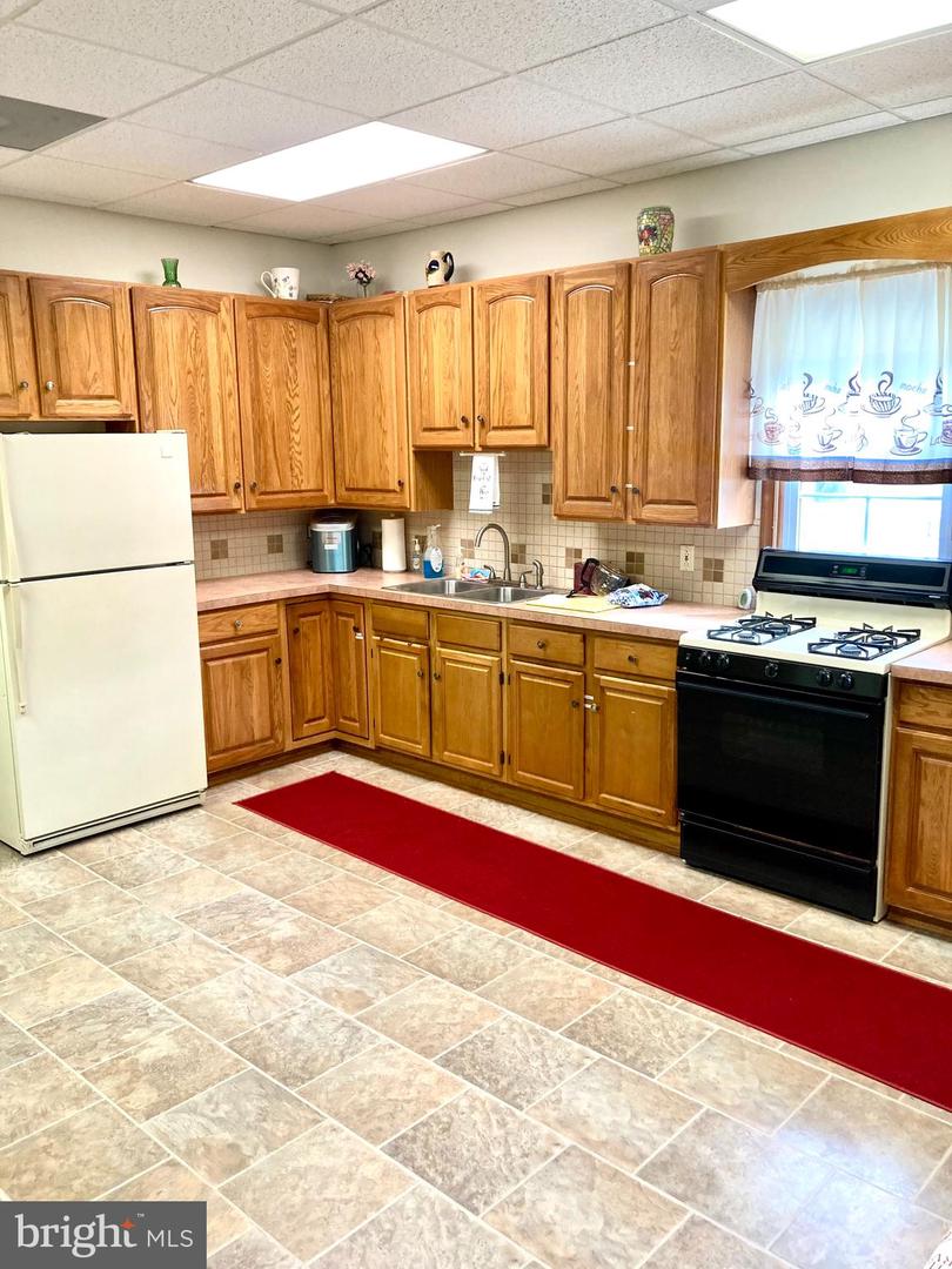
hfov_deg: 49.7
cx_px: 476
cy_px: 634
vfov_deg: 63.4
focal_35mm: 28
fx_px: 1027
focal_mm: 3.99
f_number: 1.8
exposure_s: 1/60
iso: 125
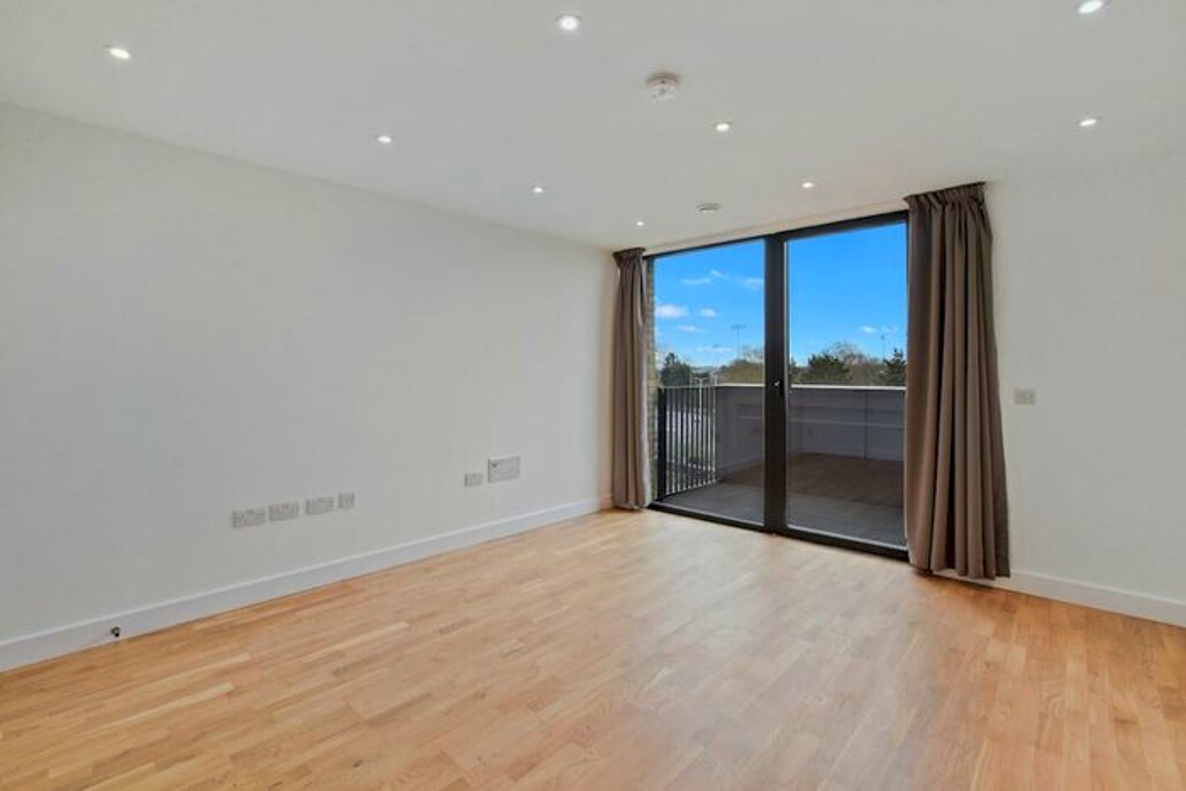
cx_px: 593
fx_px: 494
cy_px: 396
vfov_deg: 77.4
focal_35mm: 15
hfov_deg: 100.4
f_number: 8
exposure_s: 1/13
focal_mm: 10
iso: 160
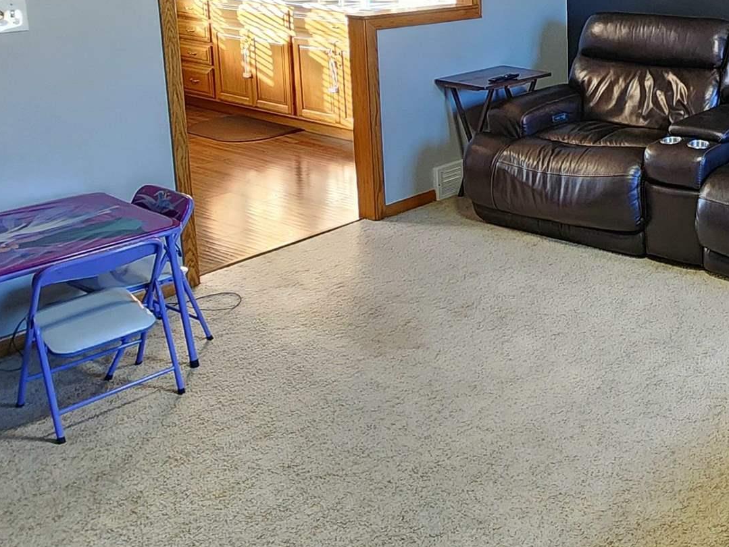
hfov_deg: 42.6
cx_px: 743
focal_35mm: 37
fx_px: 779
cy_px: 58
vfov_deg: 36.4
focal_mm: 2.2
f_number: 2.2
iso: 250
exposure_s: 1/60.2
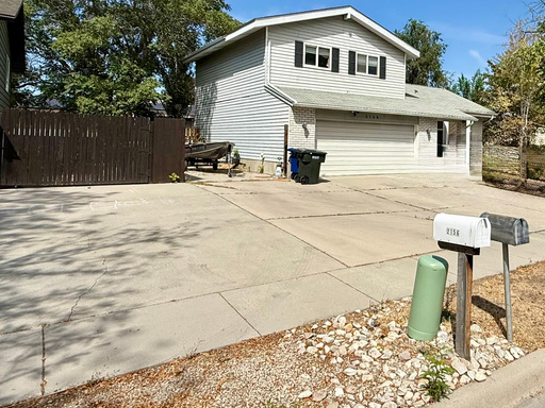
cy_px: 137
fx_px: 441
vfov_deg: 48.9
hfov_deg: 60.4
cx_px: 400
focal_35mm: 28
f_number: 2.2
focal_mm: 2.22
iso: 50
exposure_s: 1/3891
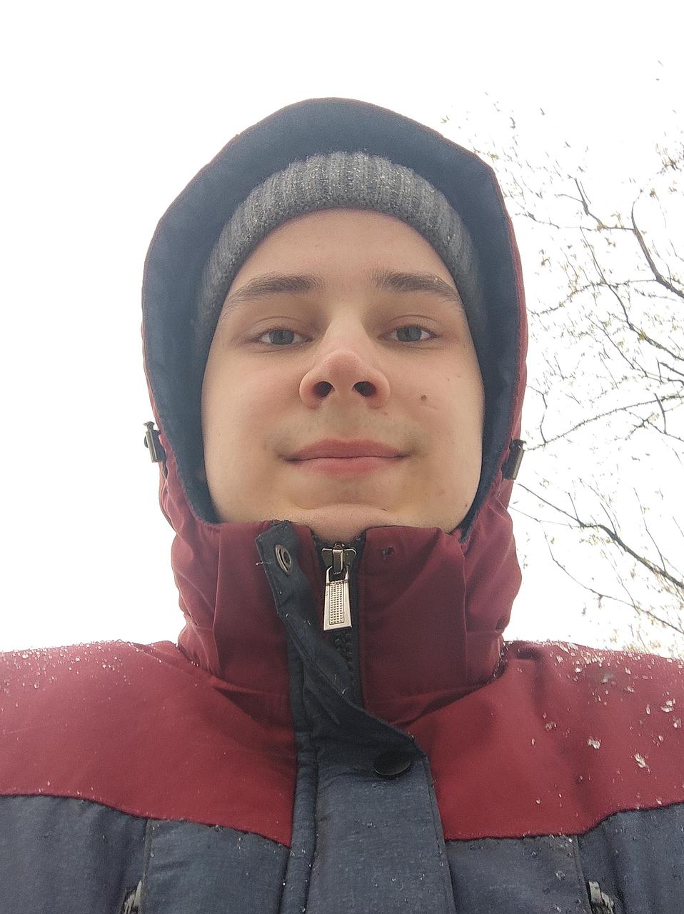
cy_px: 457
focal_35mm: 32
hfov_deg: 44.1
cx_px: 342
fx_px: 844
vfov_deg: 56.9
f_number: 2.2
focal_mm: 3.14
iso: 108
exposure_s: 1/100
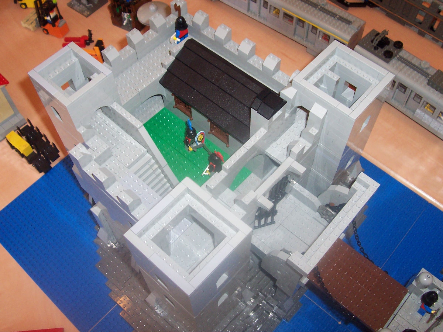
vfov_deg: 38.7
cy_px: 166
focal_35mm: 37
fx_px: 474
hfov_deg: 50.1
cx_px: 222
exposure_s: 1/60
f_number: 2.8
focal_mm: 5.6
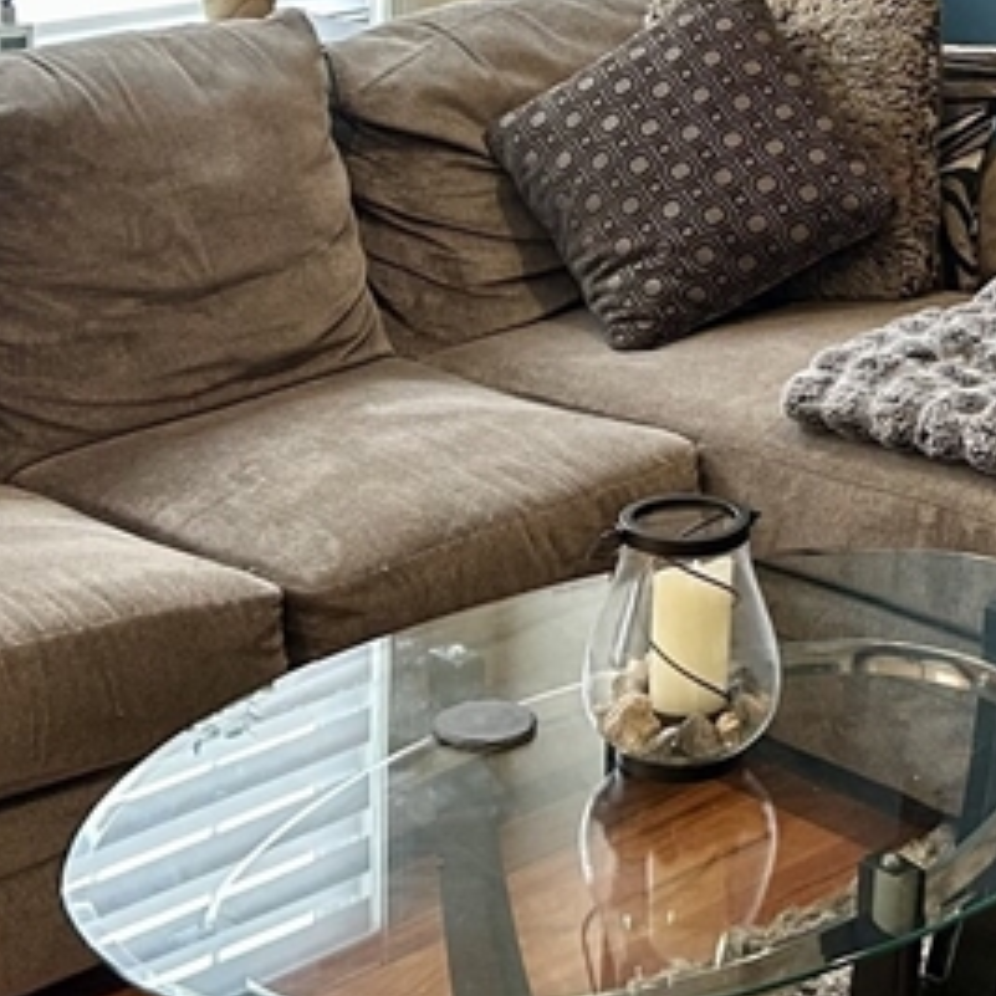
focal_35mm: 88
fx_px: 2865
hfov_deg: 19.4
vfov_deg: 18.9
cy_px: -101
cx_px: 851
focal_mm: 5.7
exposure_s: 1/120
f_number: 1.5
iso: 125
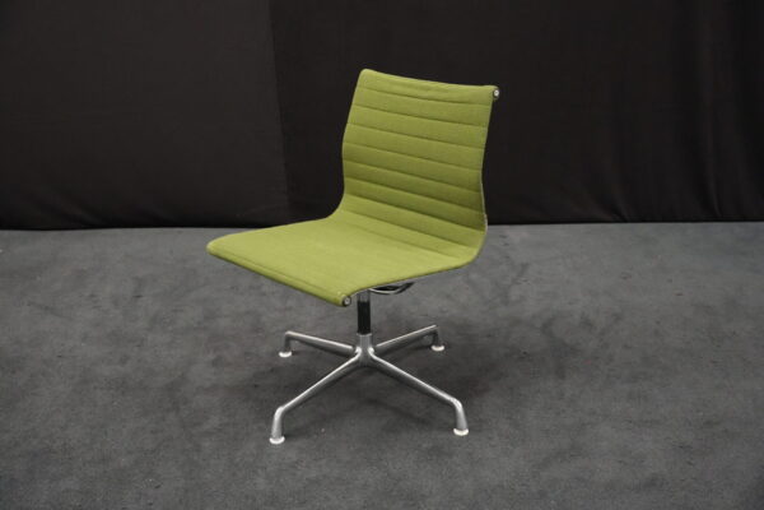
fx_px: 806
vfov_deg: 35.1
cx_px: 382
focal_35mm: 38
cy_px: 255
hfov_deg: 50.7
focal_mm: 38
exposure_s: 1/125
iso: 12800
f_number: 4
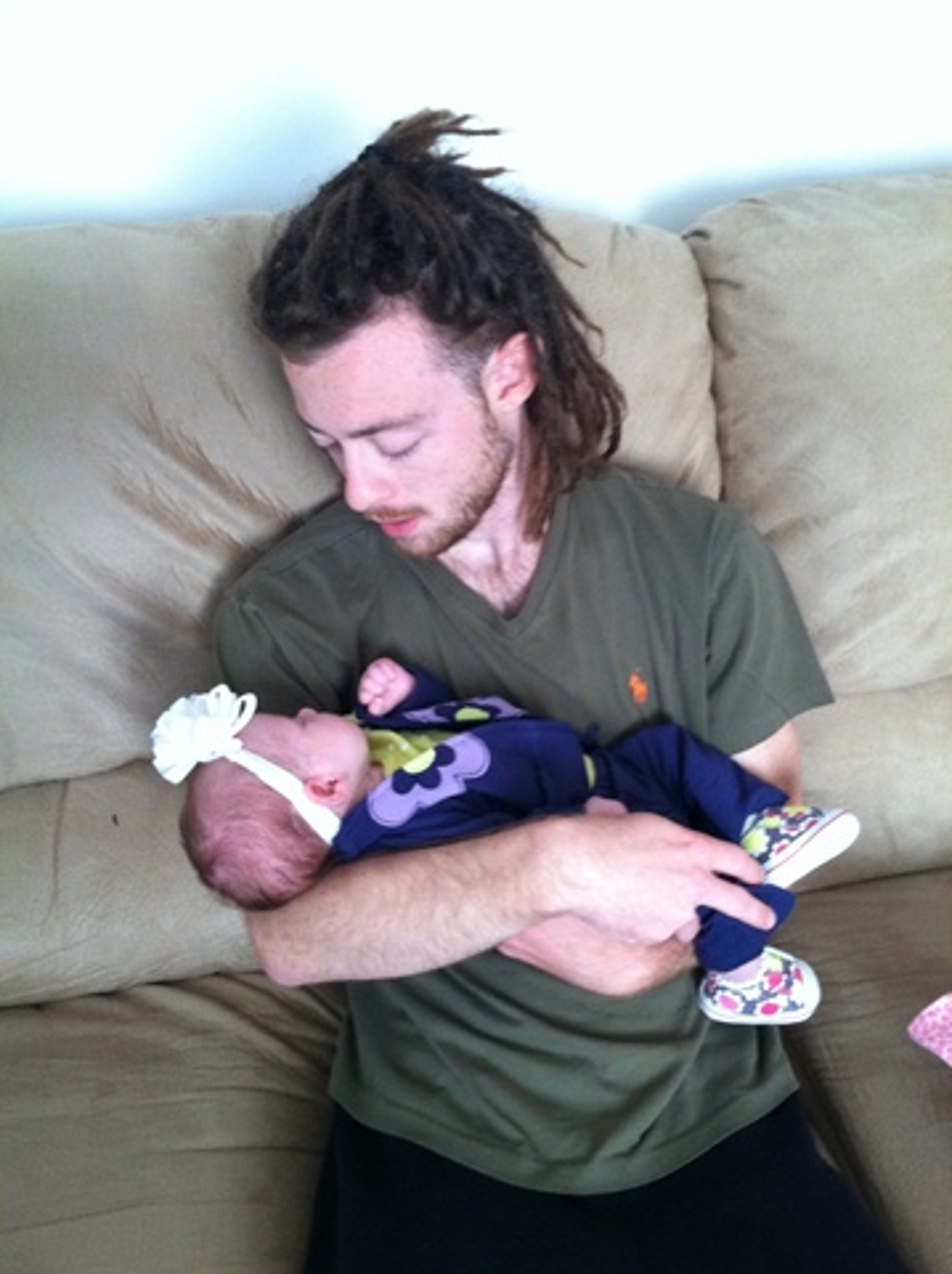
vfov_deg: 52.7
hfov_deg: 40.6
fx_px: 1286
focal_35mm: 35
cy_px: 637
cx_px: 476
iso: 250
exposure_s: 1/15
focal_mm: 3.85
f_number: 2.8
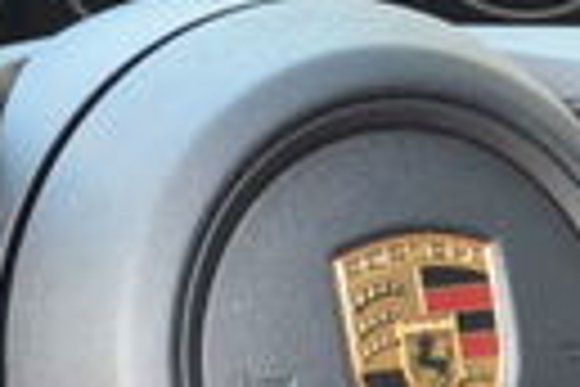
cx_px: 513
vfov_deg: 4.8
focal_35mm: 285
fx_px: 4591
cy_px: 333
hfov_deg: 7.2
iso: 800
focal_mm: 24
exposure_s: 1/60
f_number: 4
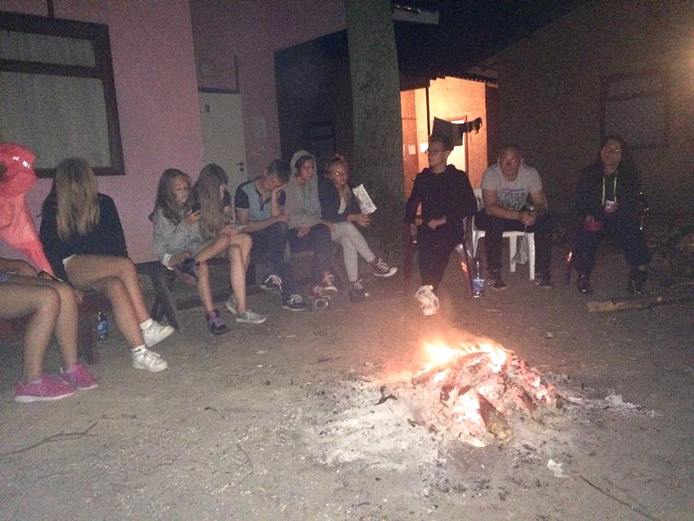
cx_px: 347
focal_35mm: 29
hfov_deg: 61.6
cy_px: 260
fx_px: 582
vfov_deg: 48.2
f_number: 2.2
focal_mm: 4.15
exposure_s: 1/17
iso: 1000
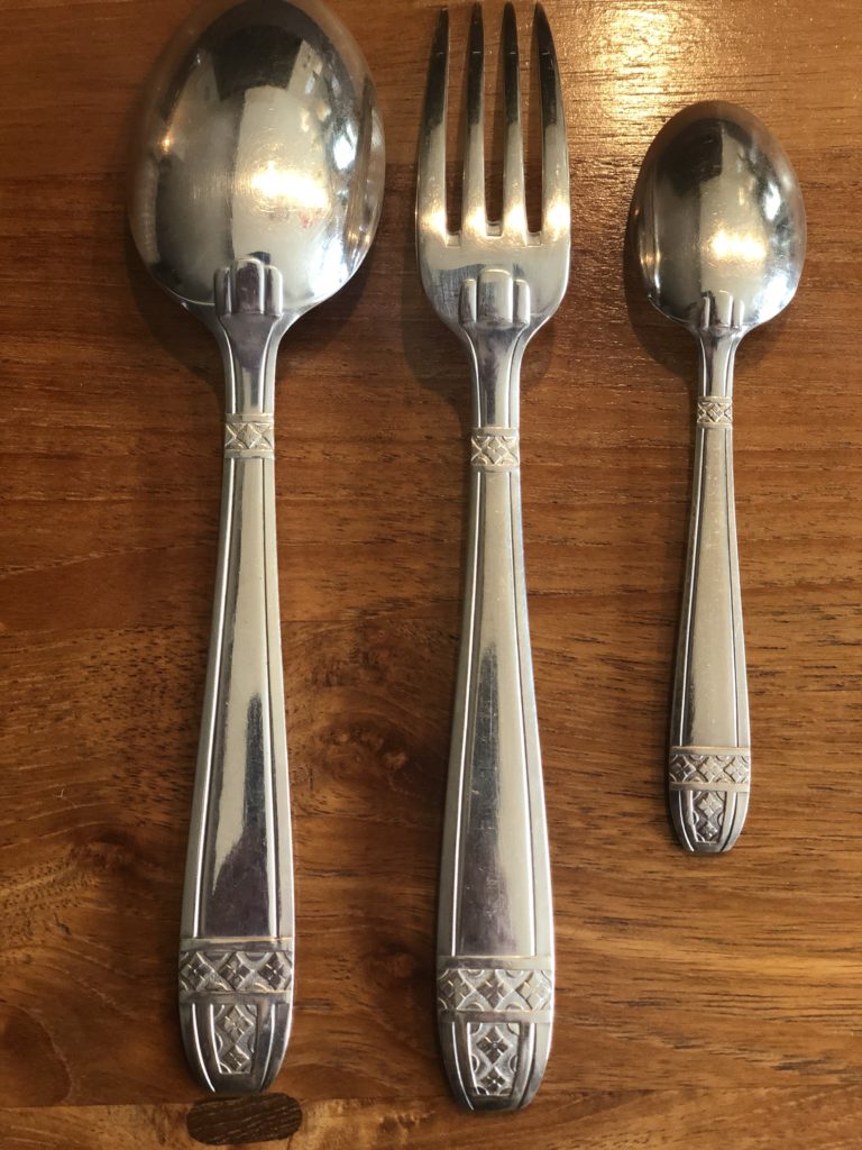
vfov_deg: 36.8
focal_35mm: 52
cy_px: 575
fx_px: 1727
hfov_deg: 28.0
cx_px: 431
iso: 125
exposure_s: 1/33
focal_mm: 6
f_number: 2.4
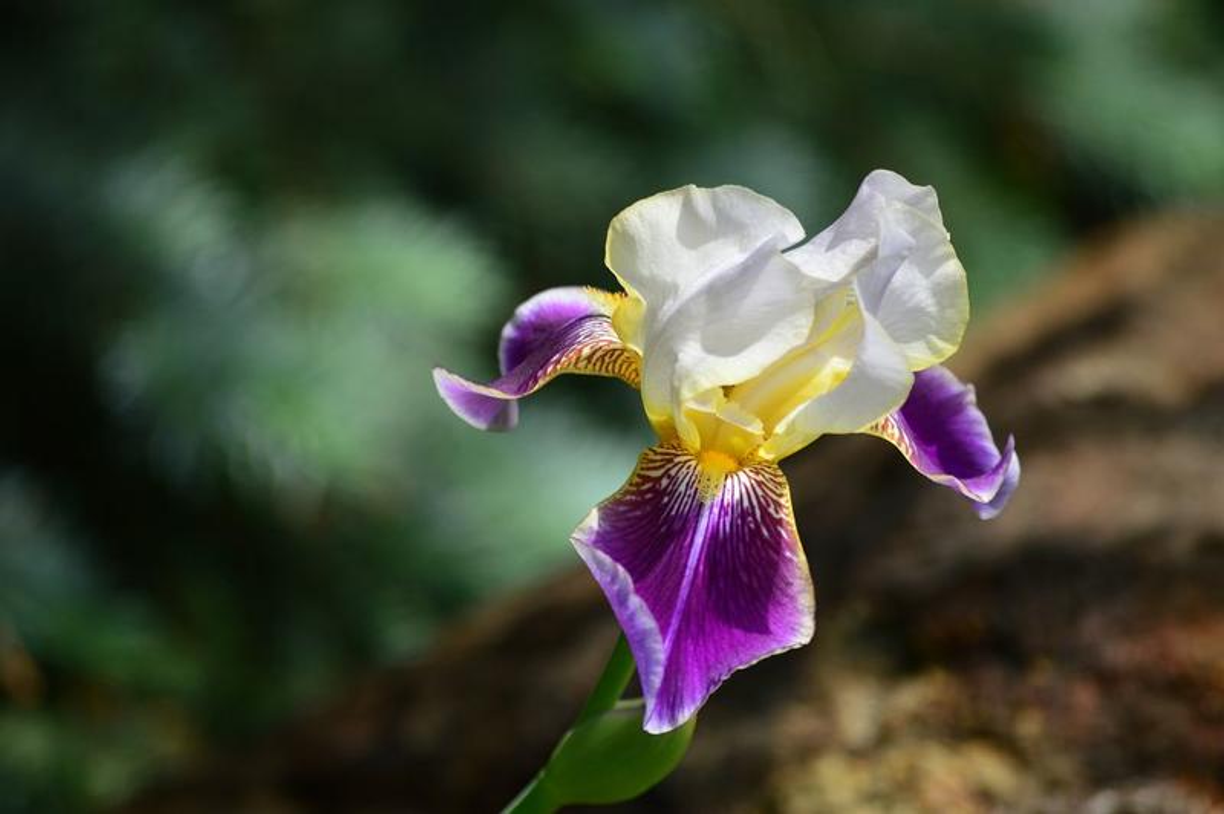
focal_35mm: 300
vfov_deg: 4.6
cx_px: 612
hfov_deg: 6.9
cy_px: 407
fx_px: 10191
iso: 100
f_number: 5.6
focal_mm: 200
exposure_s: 1/200
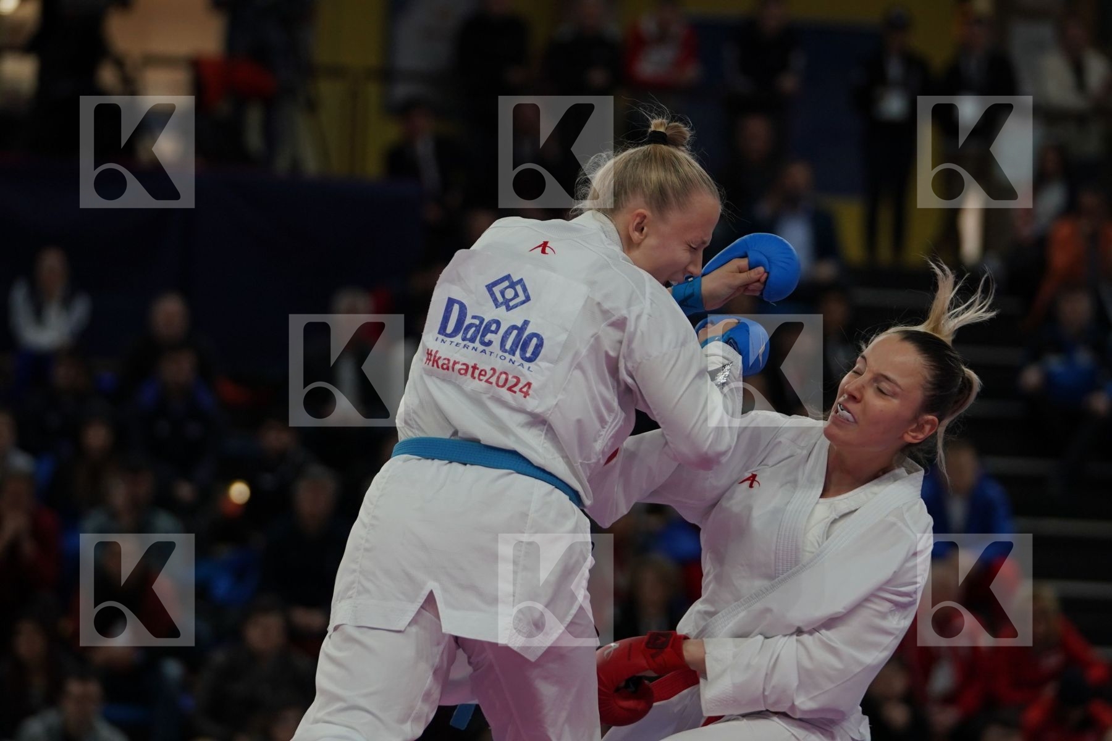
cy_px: 370
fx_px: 5930
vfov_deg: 7.2
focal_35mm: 192
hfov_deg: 10.7
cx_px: 556
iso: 800
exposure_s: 1/1000
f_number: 2.8
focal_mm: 128
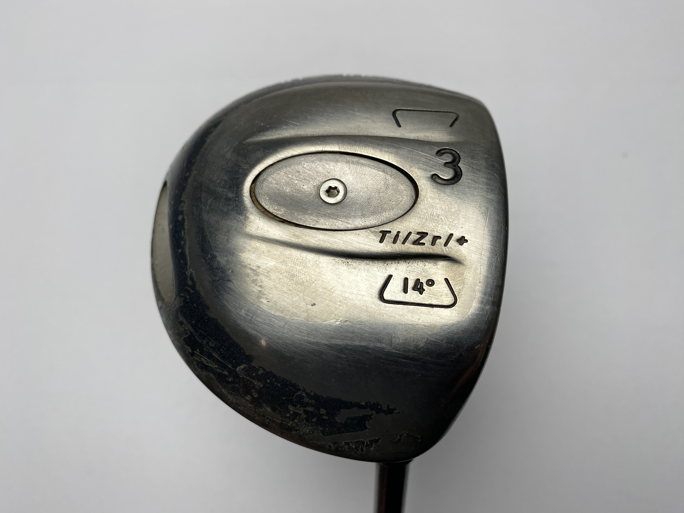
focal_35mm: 26
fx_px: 514
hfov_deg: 67.3
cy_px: 256
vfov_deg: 53.1
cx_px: 342
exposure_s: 1/452
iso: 32
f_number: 1.8
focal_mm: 4.25
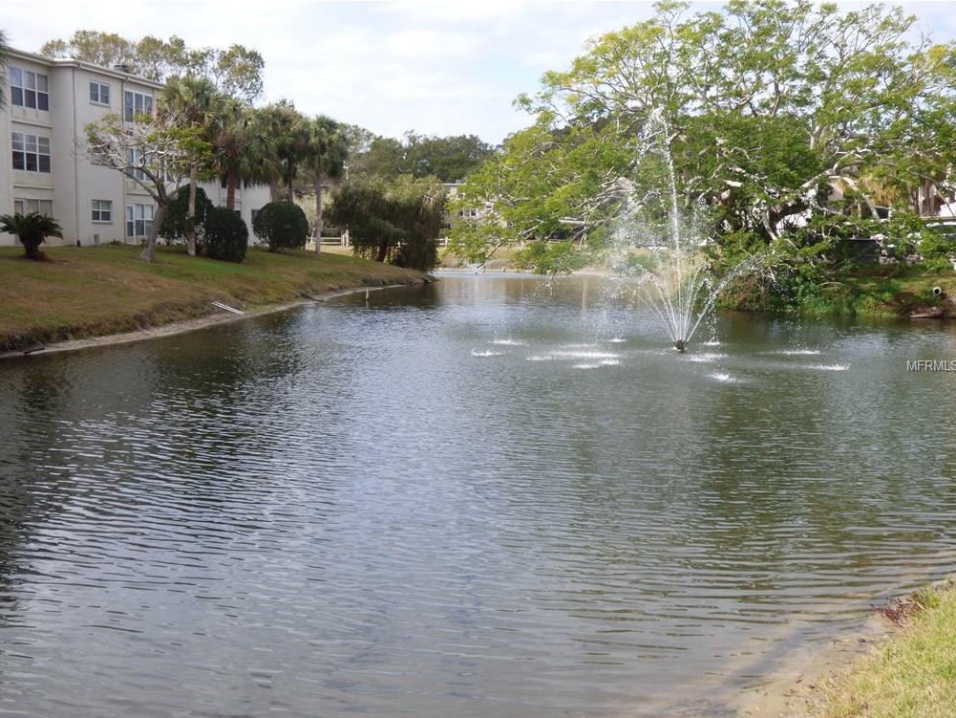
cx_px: 476
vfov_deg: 32.9
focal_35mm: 44
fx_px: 1215
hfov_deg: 42.9
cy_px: 366
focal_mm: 7.37
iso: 100
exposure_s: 1/640
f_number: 3.6
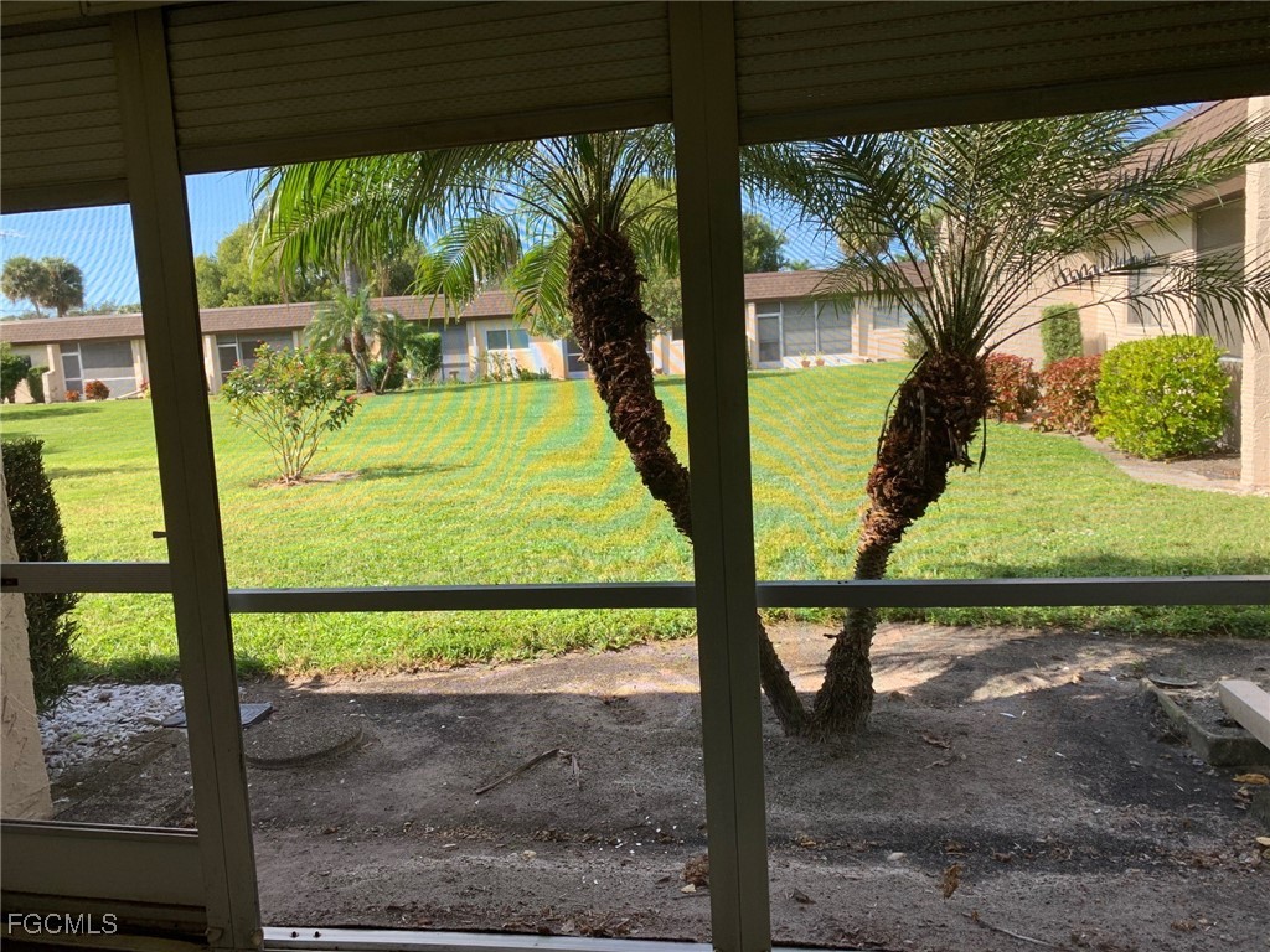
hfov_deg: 67.3
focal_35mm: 26
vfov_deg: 53.1
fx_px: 954
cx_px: 635
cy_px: 476
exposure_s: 1/467
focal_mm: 4.25
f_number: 1.8
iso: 25
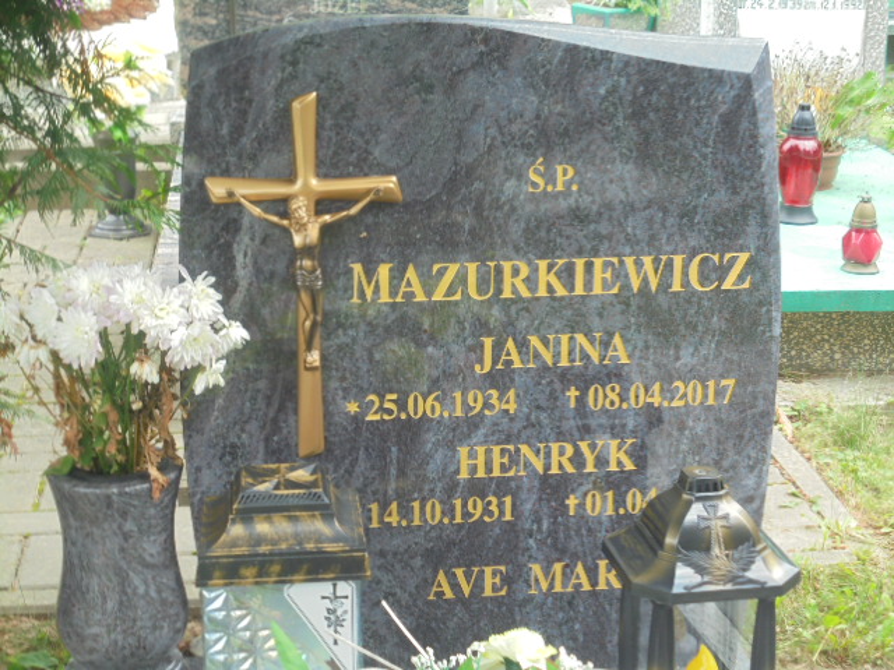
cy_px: 335
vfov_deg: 22.9
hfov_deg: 30.3
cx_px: 447
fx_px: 1653
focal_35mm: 64
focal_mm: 11.5
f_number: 5.6
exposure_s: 1/30
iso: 100
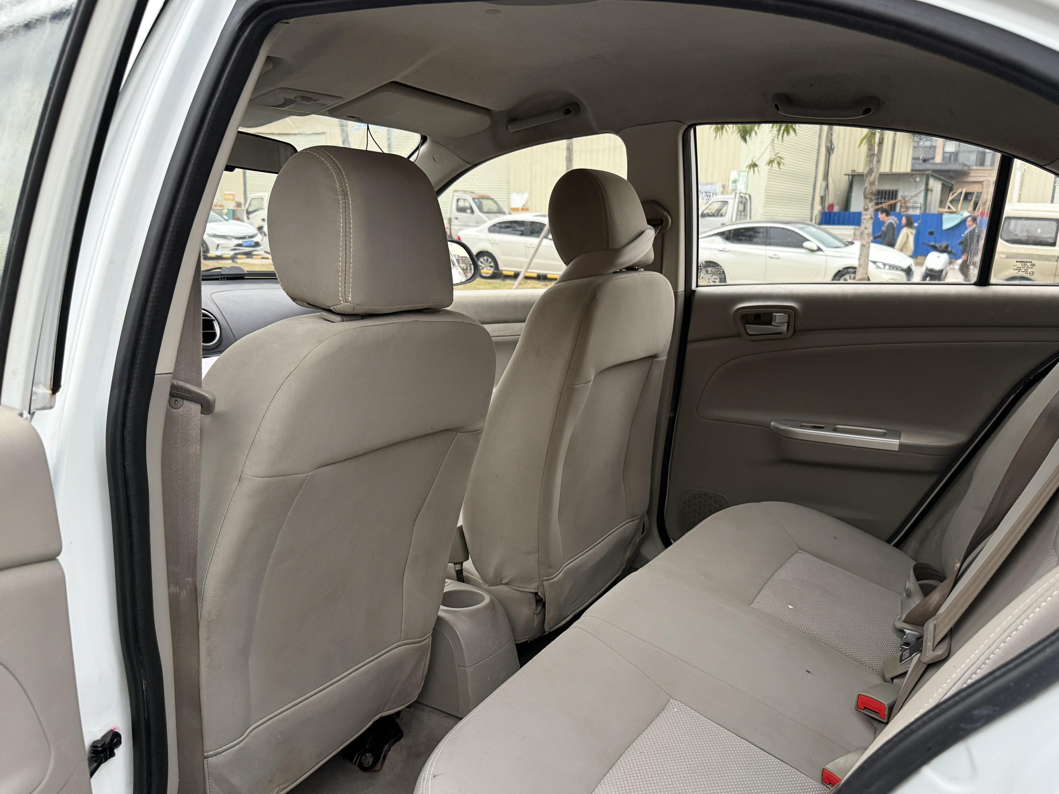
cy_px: 437
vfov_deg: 49.7
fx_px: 857
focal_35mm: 28
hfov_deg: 63.4
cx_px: 570
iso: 320
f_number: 1.78
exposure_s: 1/60
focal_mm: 6.76
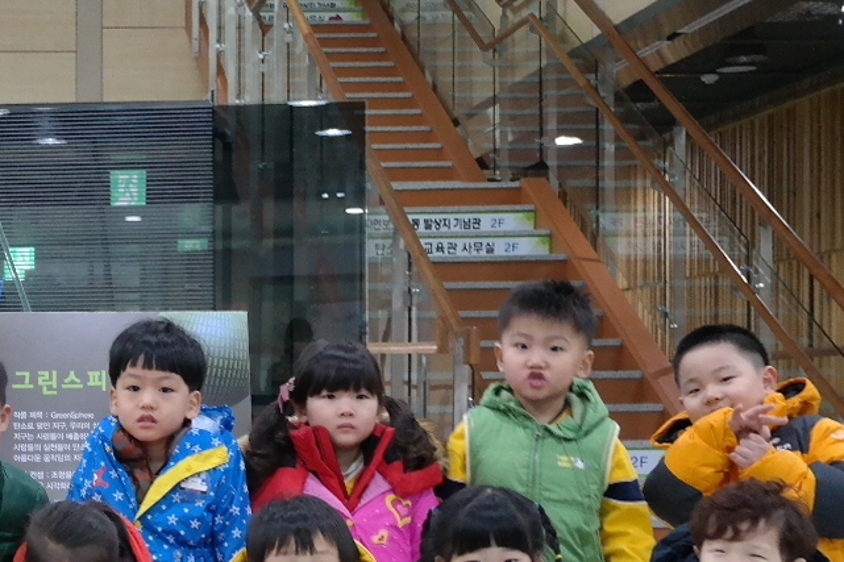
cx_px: -30
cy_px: 412
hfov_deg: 21.9
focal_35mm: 89
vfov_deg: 15.3
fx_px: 2086
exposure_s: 1/40
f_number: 3.5
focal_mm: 22
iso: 1600
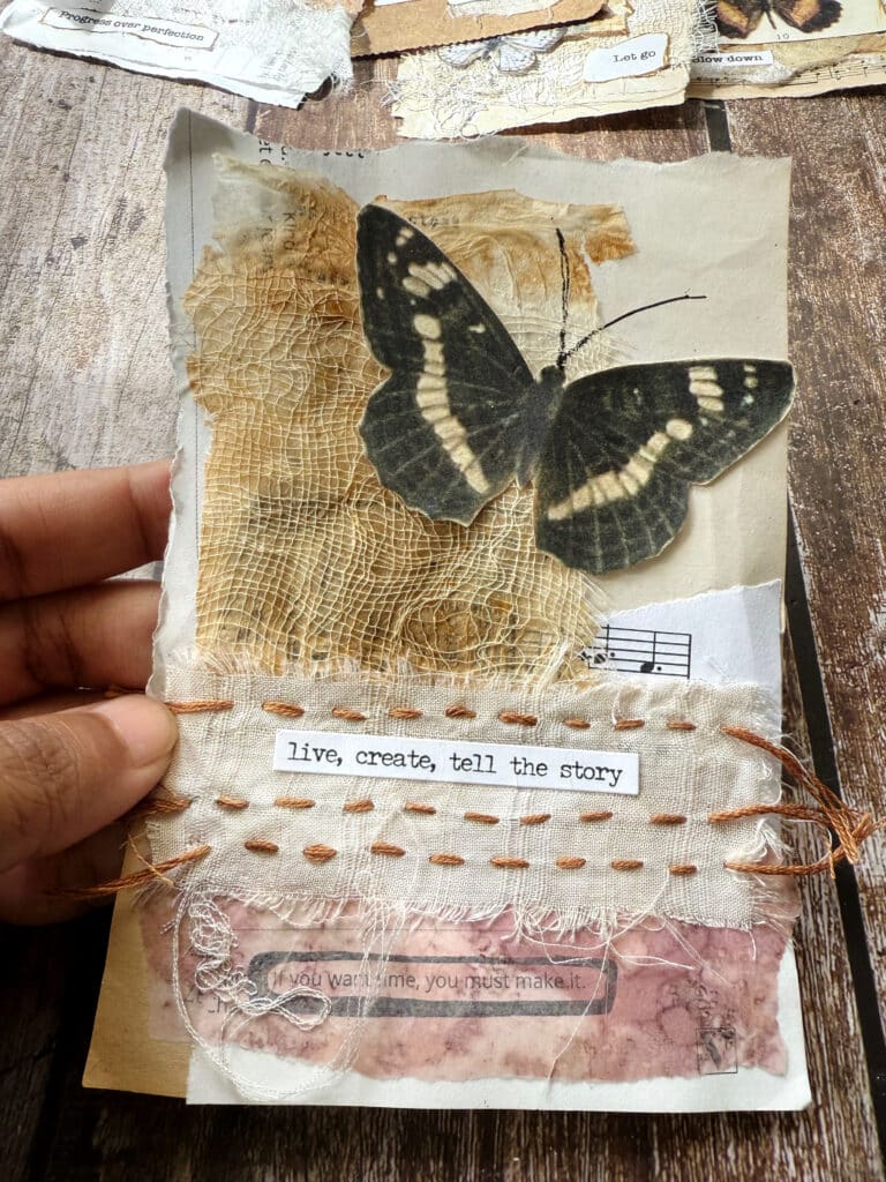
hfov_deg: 54.9
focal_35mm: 25
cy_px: 591
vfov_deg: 69.4
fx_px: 853
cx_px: 443
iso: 64
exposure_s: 1/99
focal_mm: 2.22
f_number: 2.2
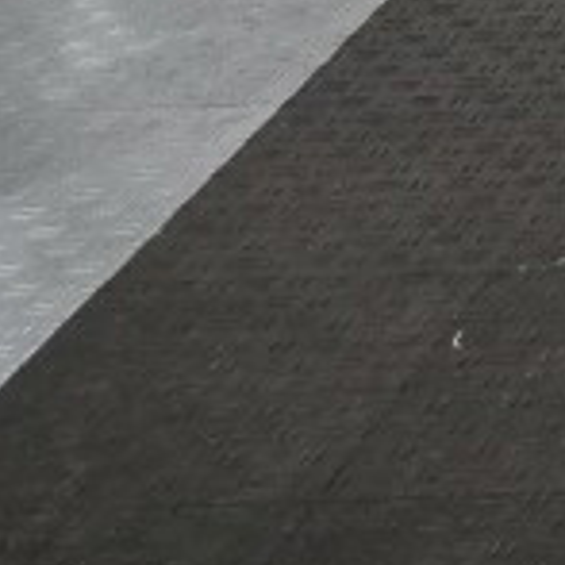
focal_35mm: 180
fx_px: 3324
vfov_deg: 9.0
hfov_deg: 7.7
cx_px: 2012
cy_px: -642
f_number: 2.2
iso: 388
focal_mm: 3.71
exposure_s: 1/40
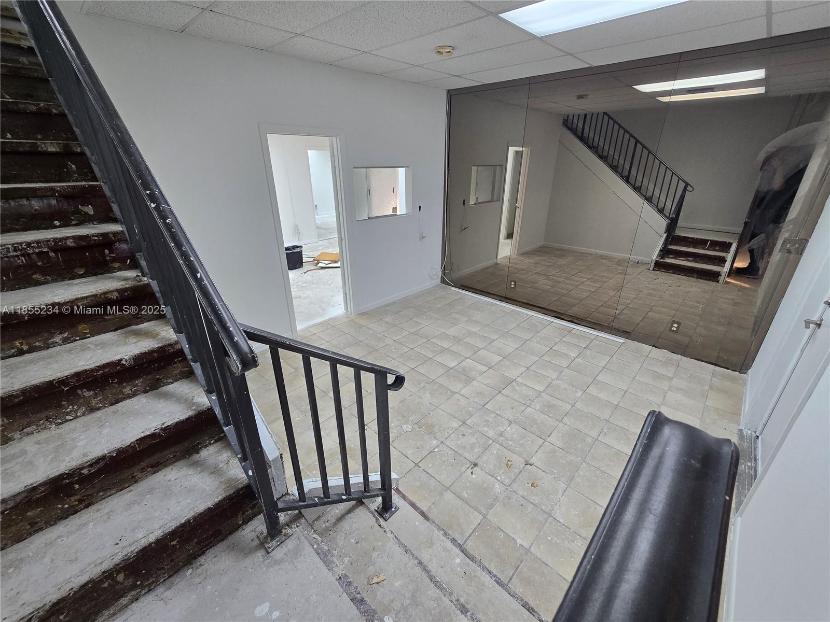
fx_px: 312
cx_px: 415
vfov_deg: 89.9
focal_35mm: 13
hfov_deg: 106.2
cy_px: 311
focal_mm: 2.2
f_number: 2.2
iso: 100
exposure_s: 1/60
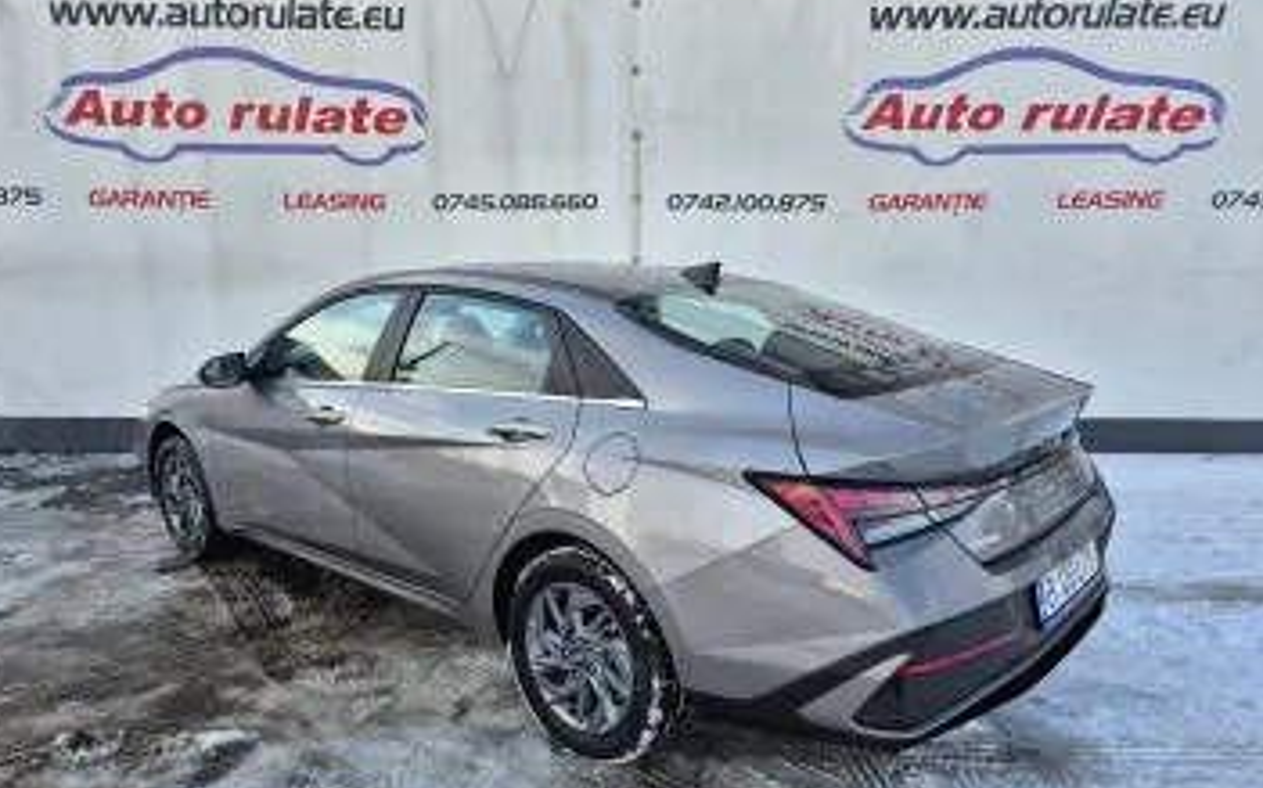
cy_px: 450
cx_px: 623
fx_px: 860
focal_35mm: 25
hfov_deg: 72.6
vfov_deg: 49.1
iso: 25
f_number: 1.8
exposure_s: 1/449
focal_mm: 5.4
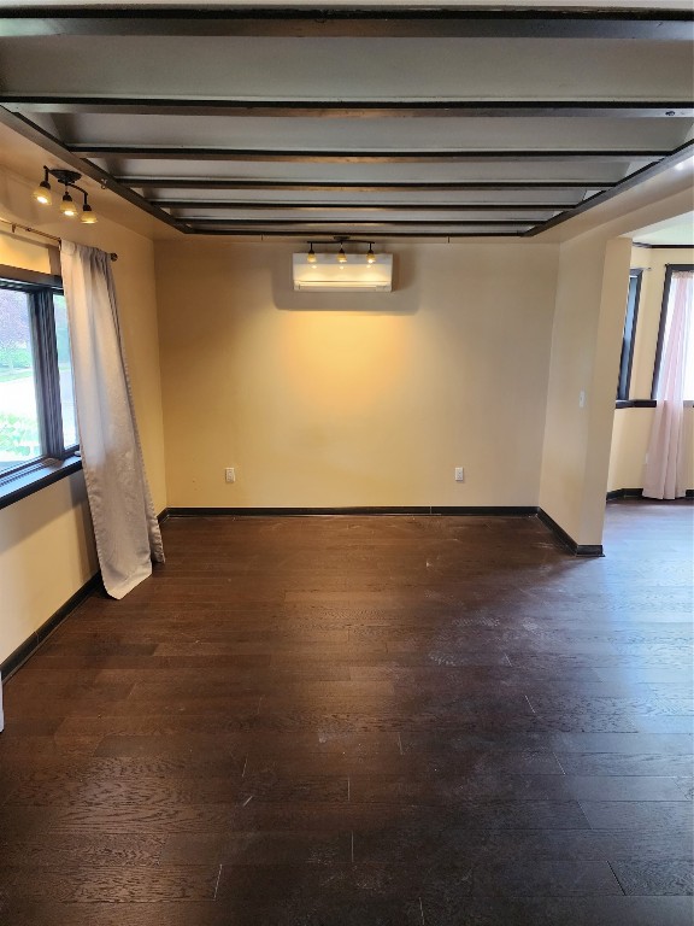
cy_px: 463
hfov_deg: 58.9
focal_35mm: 23
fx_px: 615
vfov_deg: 73.9
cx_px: 347
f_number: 1.8
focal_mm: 6.4
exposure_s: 1/120
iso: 400
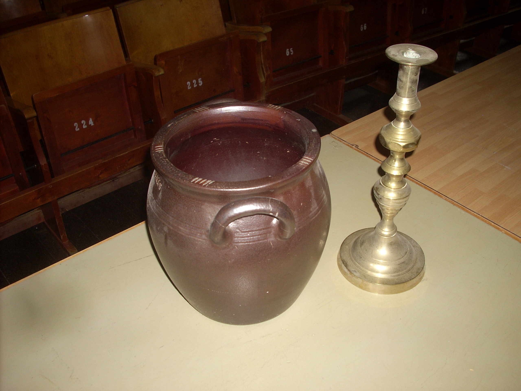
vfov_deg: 38.7
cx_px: 260
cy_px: 196
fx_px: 557
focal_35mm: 37
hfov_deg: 50.1
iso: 64
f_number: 2.8
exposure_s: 1/60
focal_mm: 6.2
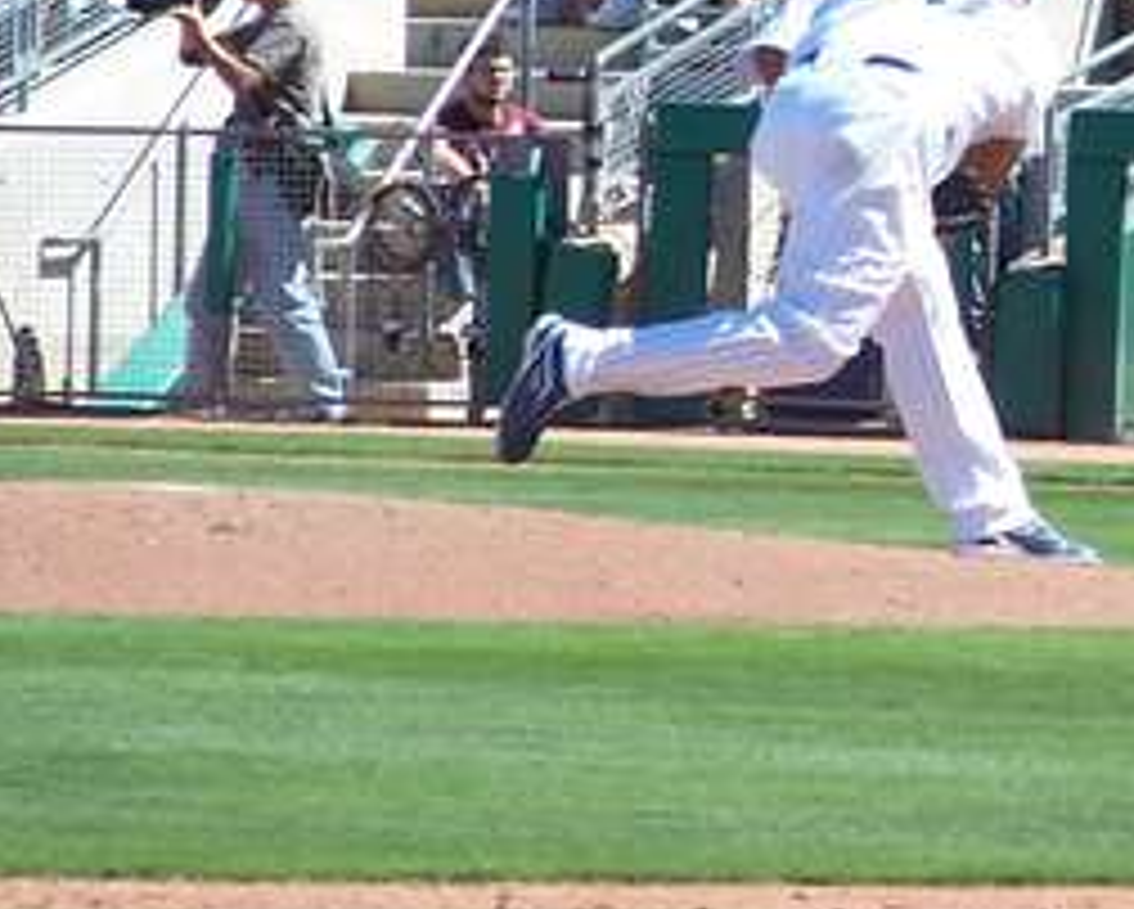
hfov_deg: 2.7
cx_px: 1066
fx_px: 23747
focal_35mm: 707
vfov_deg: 2.2
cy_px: 220
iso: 80
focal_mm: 39.5
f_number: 3.3
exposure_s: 1/750
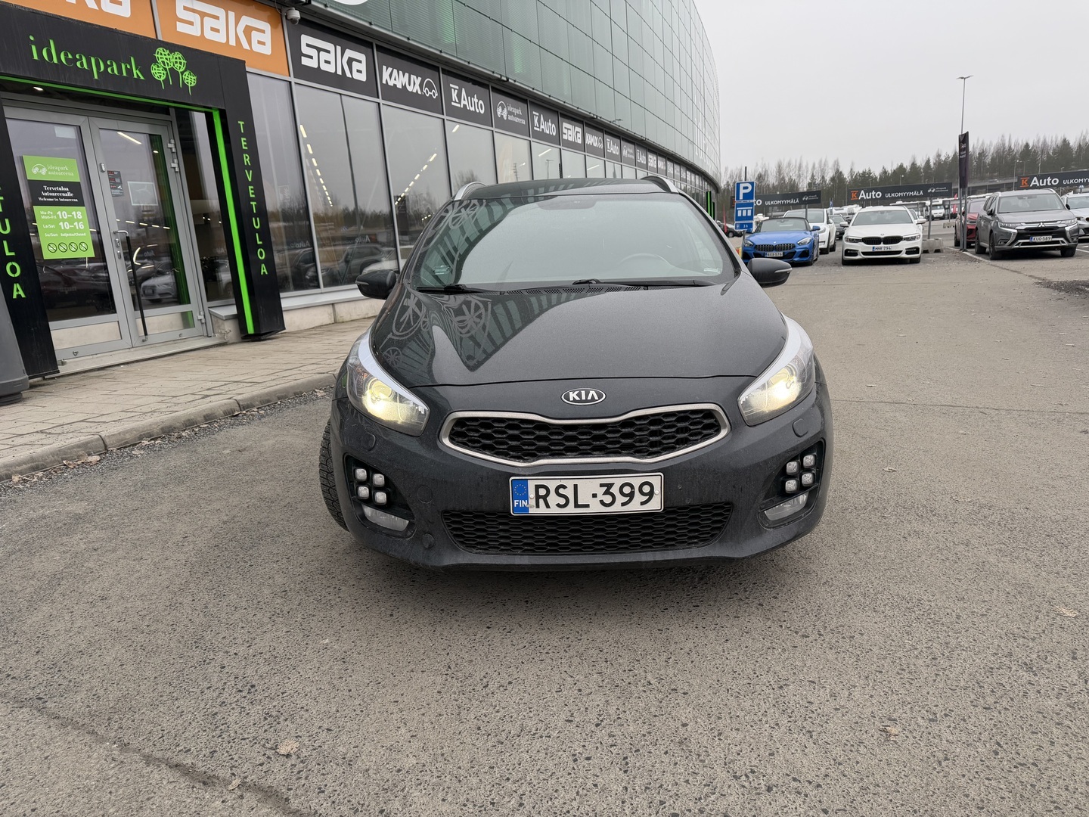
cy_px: 408
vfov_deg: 56.8
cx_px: 544
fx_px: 755
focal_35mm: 24
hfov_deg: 71.6
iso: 100
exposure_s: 1/722
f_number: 1.78
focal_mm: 6.76
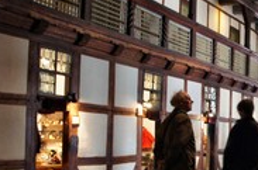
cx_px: 264
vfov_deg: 19.8
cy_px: 126
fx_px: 486
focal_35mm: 68
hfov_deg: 27.8
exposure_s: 1/30
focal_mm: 18
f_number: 3.5
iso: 800
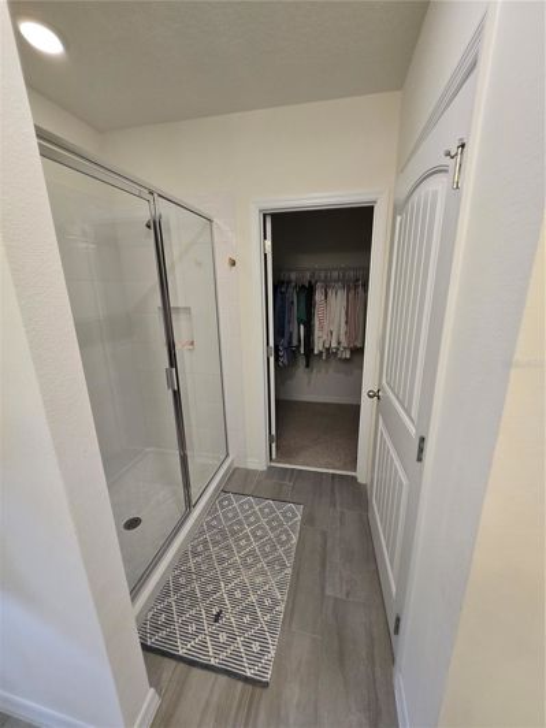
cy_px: 364
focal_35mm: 13
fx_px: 273
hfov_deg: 89.9
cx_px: 273
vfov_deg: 106.2
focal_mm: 1.7
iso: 125
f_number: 2.2
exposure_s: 1/60
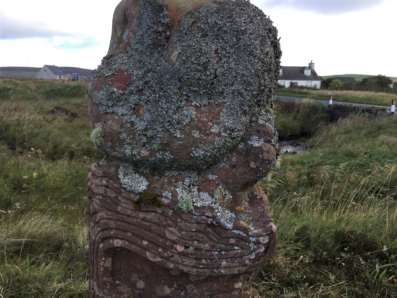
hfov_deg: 58.4
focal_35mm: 31
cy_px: 149
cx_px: 198
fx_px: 356
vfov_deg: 45.4
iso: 25
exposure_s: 1/236
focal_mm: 3.3
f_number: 2.4
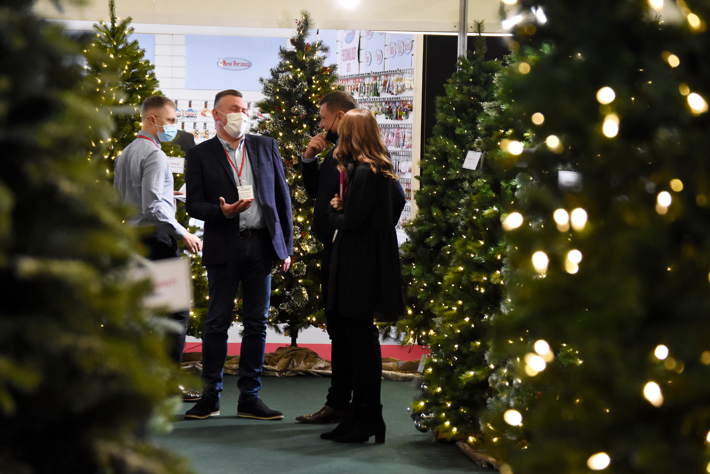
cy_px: 237
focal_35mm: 135
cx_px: 355
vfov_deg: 10.2
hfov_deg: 15.2
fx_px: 2663
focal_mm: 90
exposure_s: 1/80
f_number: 5
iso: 1600
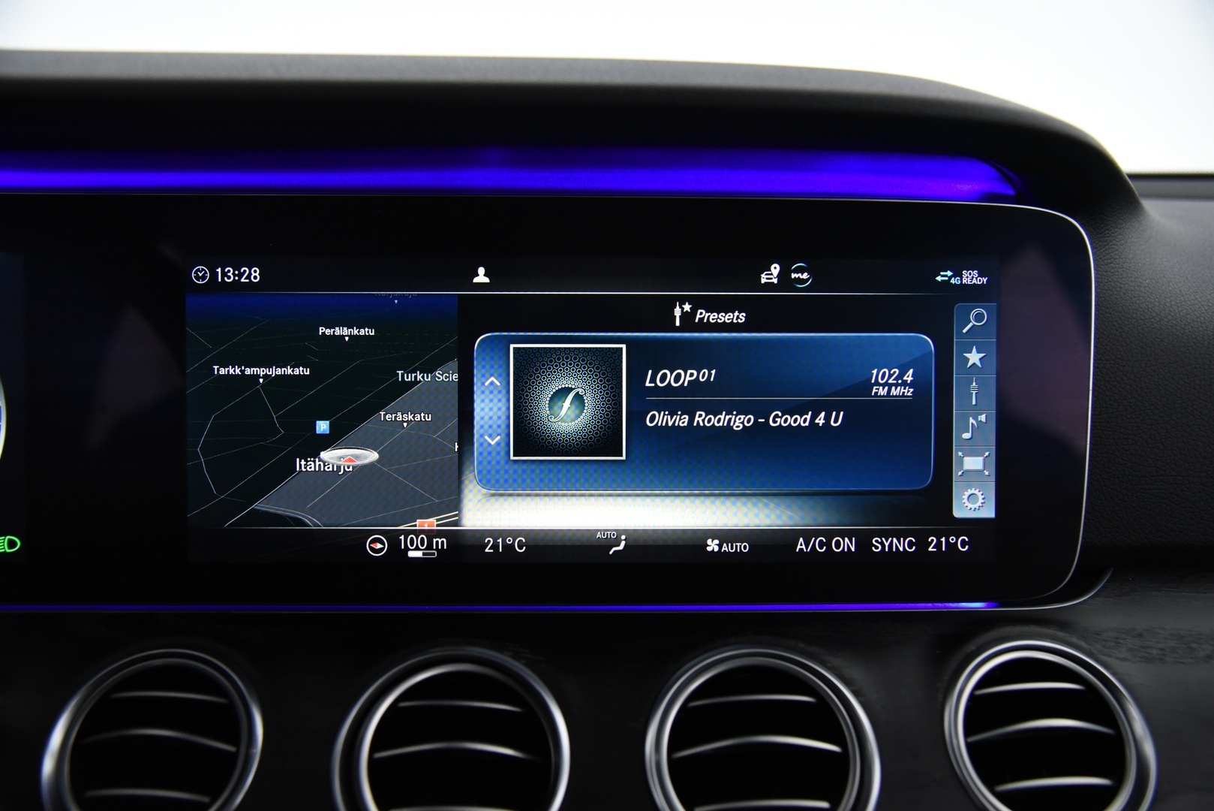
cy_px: 406
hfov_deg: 55.8
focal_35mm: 34
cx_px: 607
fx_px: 1147
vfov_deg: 38.9
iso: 4000
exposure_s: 1/60
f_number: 4
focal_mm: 34
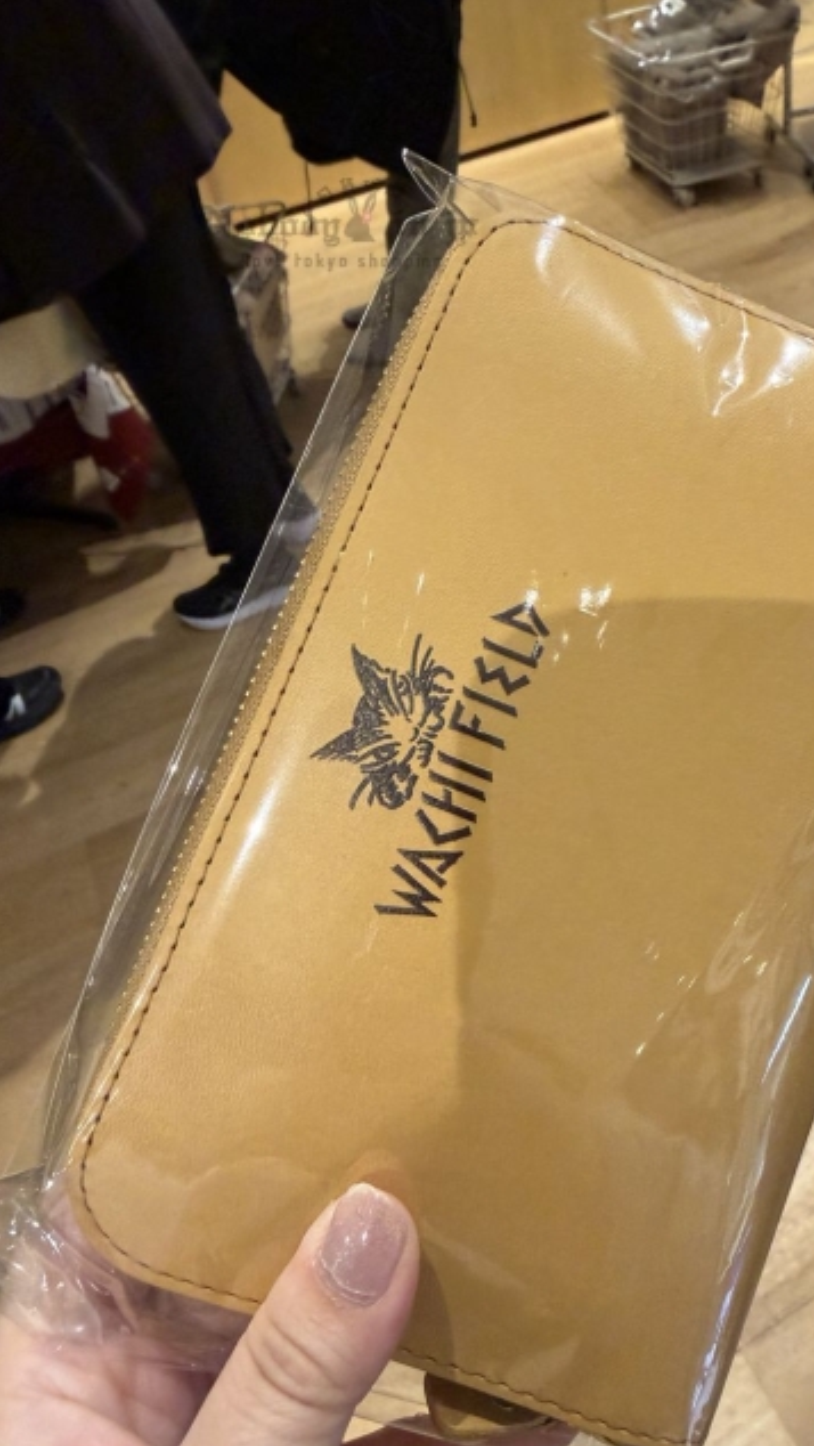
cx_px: 553
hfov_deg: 40.9
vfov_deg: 67.9
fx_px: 1074
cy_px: 741
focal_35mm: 28
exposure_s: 1/106
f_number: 2.2
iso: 320
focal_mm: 2.22
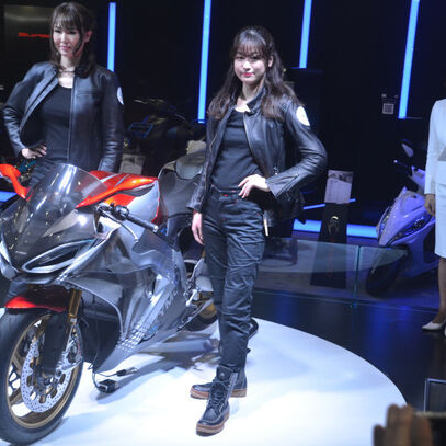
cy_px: 223
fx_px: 845
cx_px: 191
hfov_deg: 29.5
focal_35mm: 58
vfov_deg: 29.6
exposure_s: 1/100
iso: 200
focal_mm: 30
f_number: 4.2
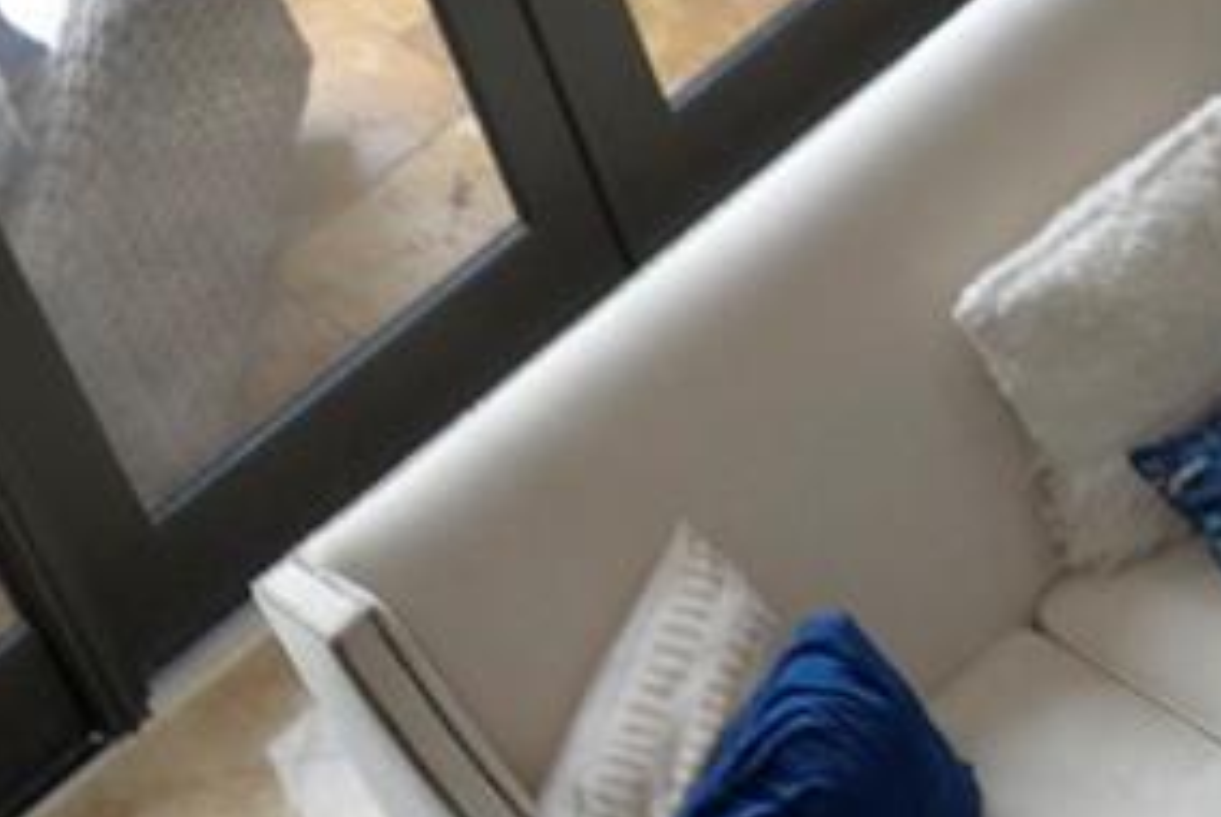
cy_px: -13
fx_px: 5873
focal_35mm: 173
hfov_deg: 11.4
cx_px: 1823
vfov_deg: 7.9
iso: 500
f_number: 4
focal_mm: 24
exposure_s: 1/60
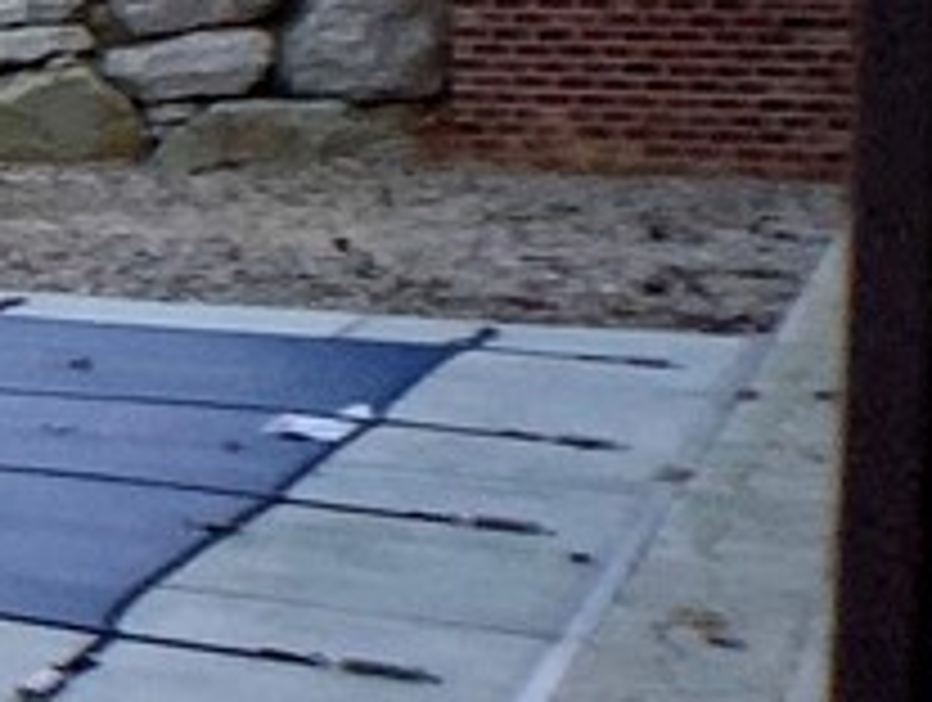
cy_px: 27
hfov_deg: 10.8
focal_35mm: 153
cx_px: -1346
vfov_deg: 9.7
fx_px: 4127
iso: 25
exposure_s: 1/895
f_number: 2.4
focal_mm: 3.3
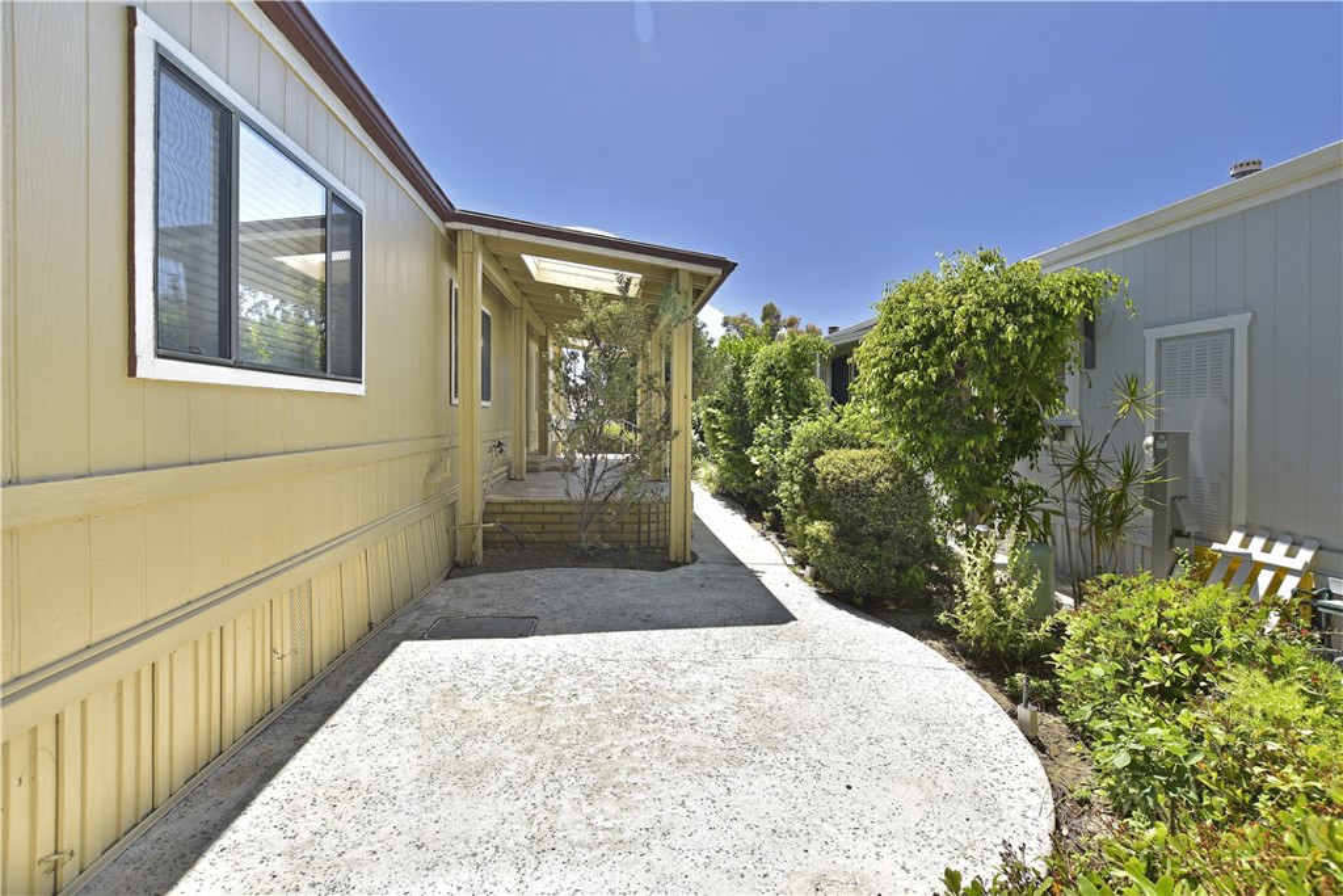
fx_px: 560
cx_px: 672
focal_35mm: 15
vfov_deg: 77.3
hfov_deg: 100.4
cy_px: 448
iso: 100
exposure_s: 1/60
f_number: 5.6
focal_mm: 10
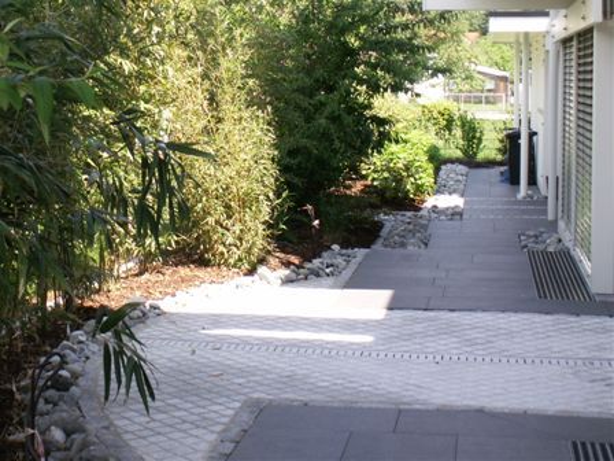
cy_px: 230
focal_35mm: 50
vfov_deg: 29.1
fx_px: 887
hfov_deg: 38.2
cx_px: 307
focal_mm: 8.38
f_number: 5
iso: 50
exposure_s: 1/80
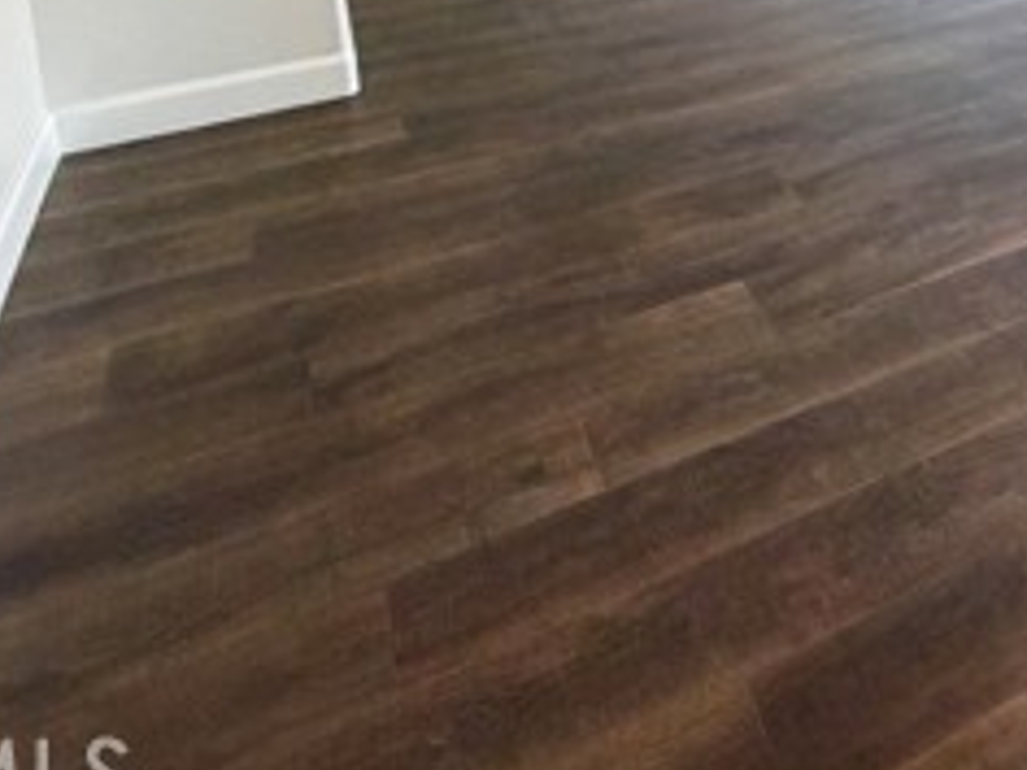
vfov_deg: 30.6
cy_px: -204
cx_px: 988
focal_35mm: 38
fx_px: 1127
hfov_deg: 43.2
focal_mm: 2.22
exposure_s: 1/60
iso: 500
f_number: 2.2
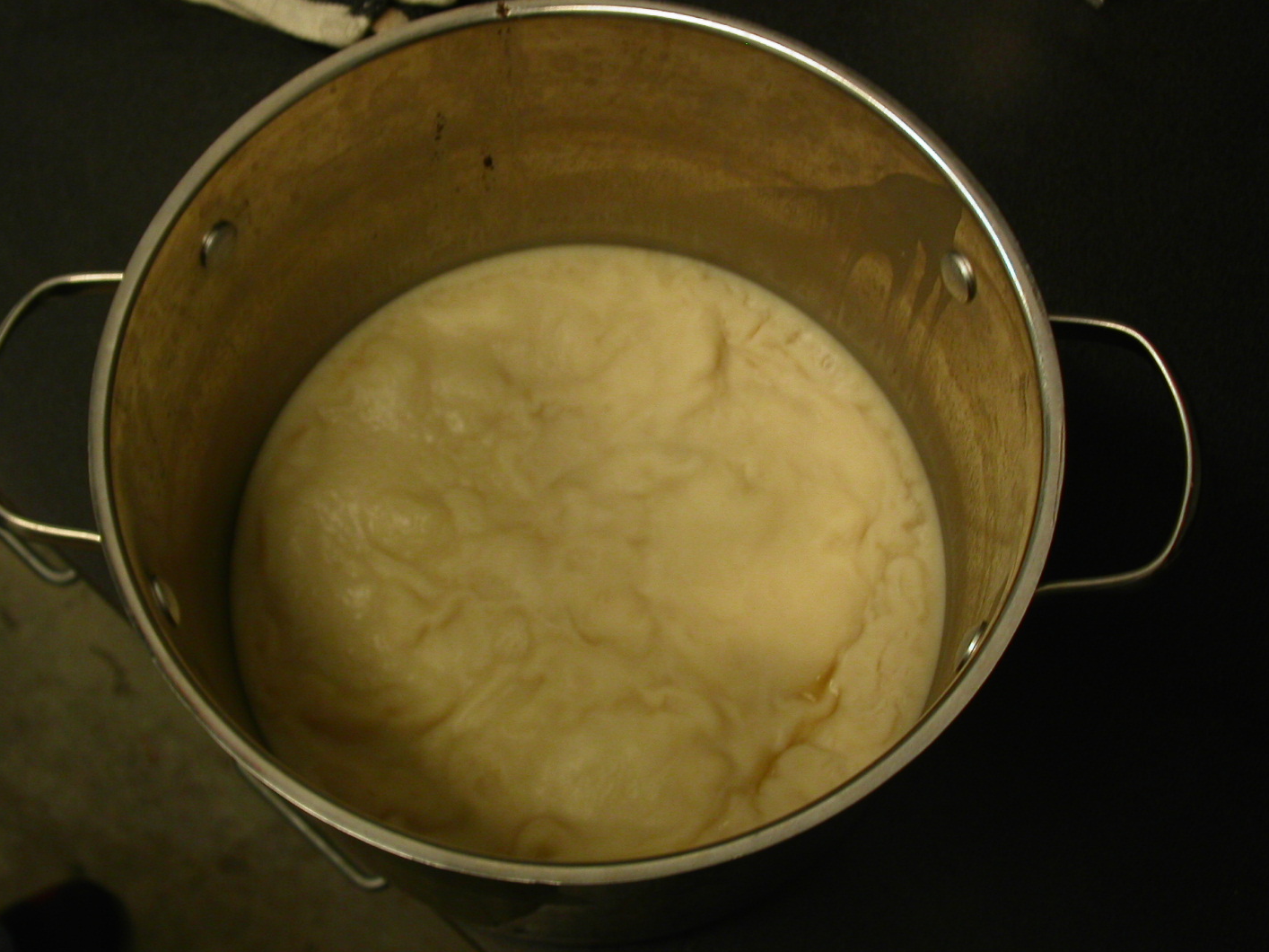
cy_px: 444
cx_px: 566
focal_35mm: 43
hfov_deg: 43.8
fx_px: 1576
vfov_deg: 33.6
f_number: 2.8
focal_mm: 7.8
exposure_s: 1/30
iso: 109
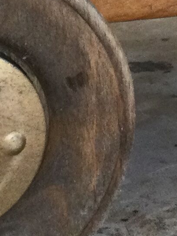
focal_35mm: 186
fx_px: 1268
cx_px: 285
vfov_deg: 10.3
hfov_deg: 7.8
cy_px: -119
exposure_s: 1/33
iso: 64
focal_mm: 3.3
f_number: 2.4
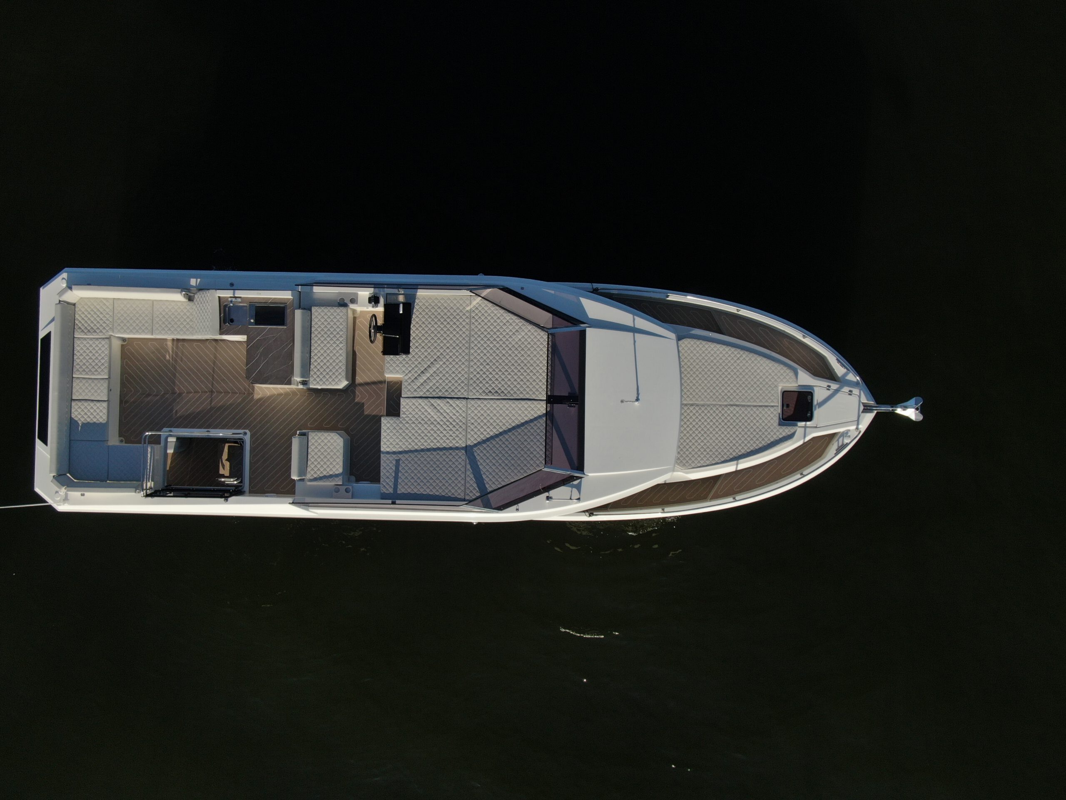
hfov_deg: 47.9
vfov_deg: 36.8
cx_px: 533
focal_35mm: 39
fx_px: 1201
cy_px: 400
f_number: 3.4
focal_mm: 6.77
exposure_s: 1/1250
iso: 100
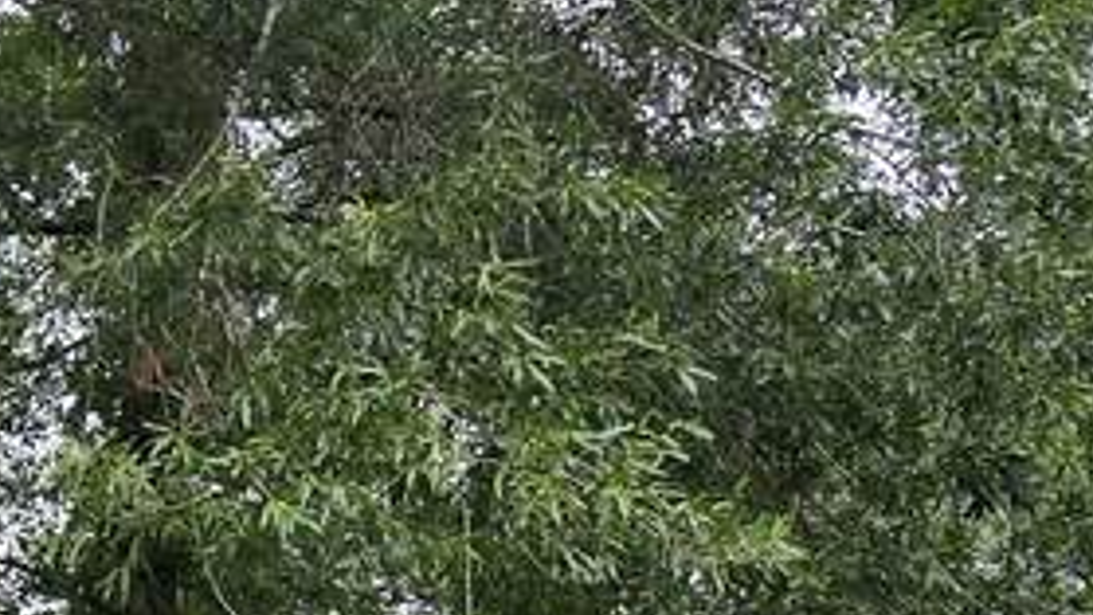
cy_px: 537
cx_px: -313
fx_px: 1884
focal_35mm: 65
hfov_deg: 27.3
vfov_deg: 18.3
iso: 50
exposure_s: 1/1425
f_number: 2.2
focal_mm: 2.2
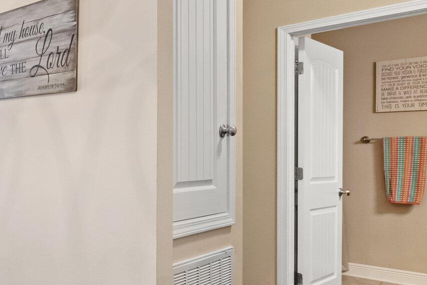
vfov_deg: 36.9
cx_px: -84
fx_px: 427
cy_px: 150
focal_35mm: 36
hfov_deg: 39.0
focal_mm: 10
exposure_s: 1.3
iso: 800
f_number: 8
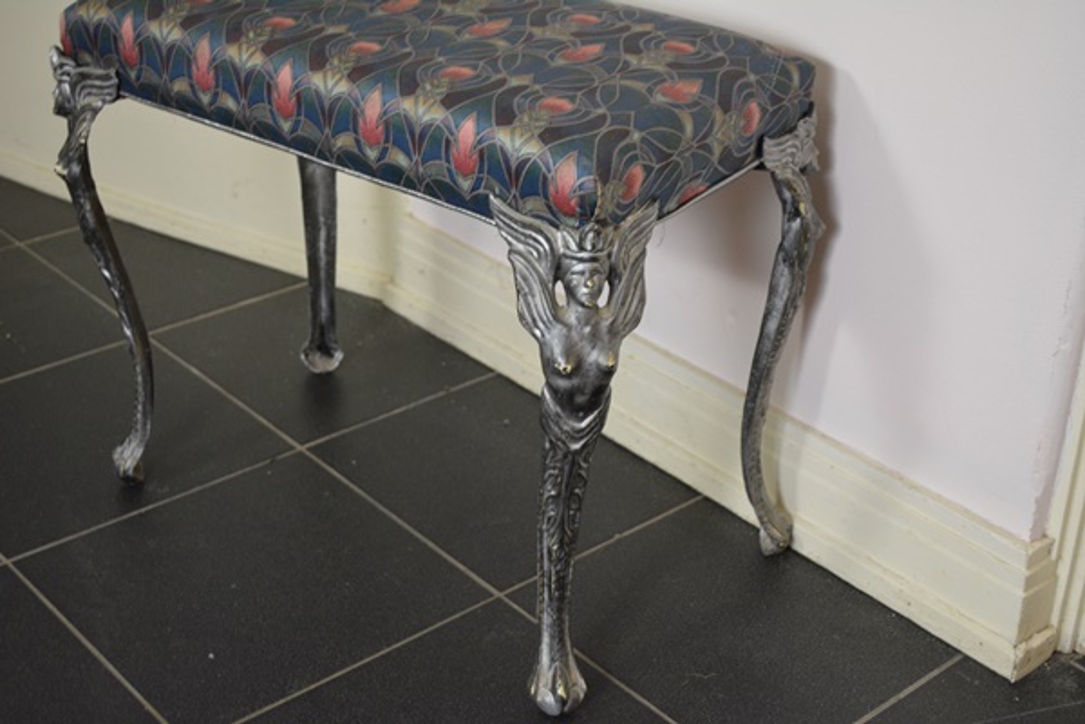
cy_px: 362
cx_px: 542
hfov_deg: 36.9
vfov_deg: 25.1
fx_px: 1627
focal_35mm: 54
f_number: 5
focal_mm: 36
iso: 1250
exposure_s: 1/30
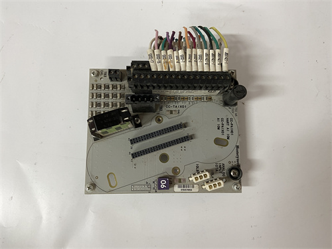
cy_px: 124
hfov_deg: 67.3
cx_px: 166
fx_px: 249
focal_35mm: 26
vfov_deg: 53.1
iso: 100
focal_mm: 4.25
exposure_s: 1/50
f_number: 1.8
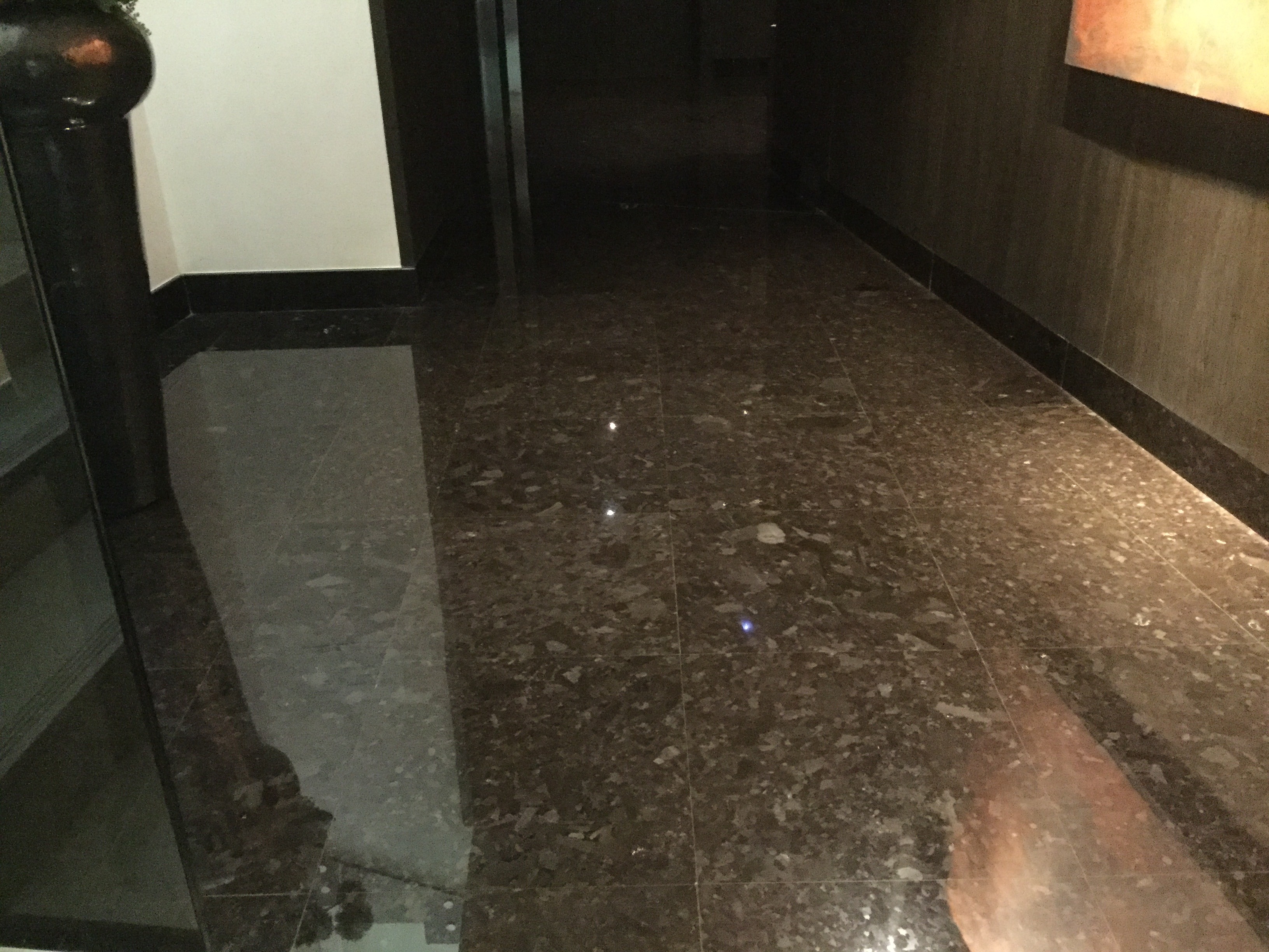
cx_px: 634
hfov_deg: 58.4
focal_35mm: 31
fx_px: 1136
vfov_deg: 45.4
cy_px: 476
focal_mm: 3.3
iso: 800
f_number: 2.4
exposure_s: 1/17
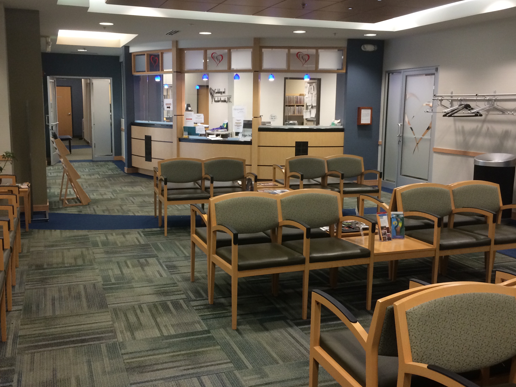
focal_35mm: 37
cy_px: 187
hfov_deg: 50.1
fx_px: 552
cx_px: 243
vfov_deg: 38.7
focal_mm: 4.12
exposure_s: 1/30
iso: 160
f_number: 2.2
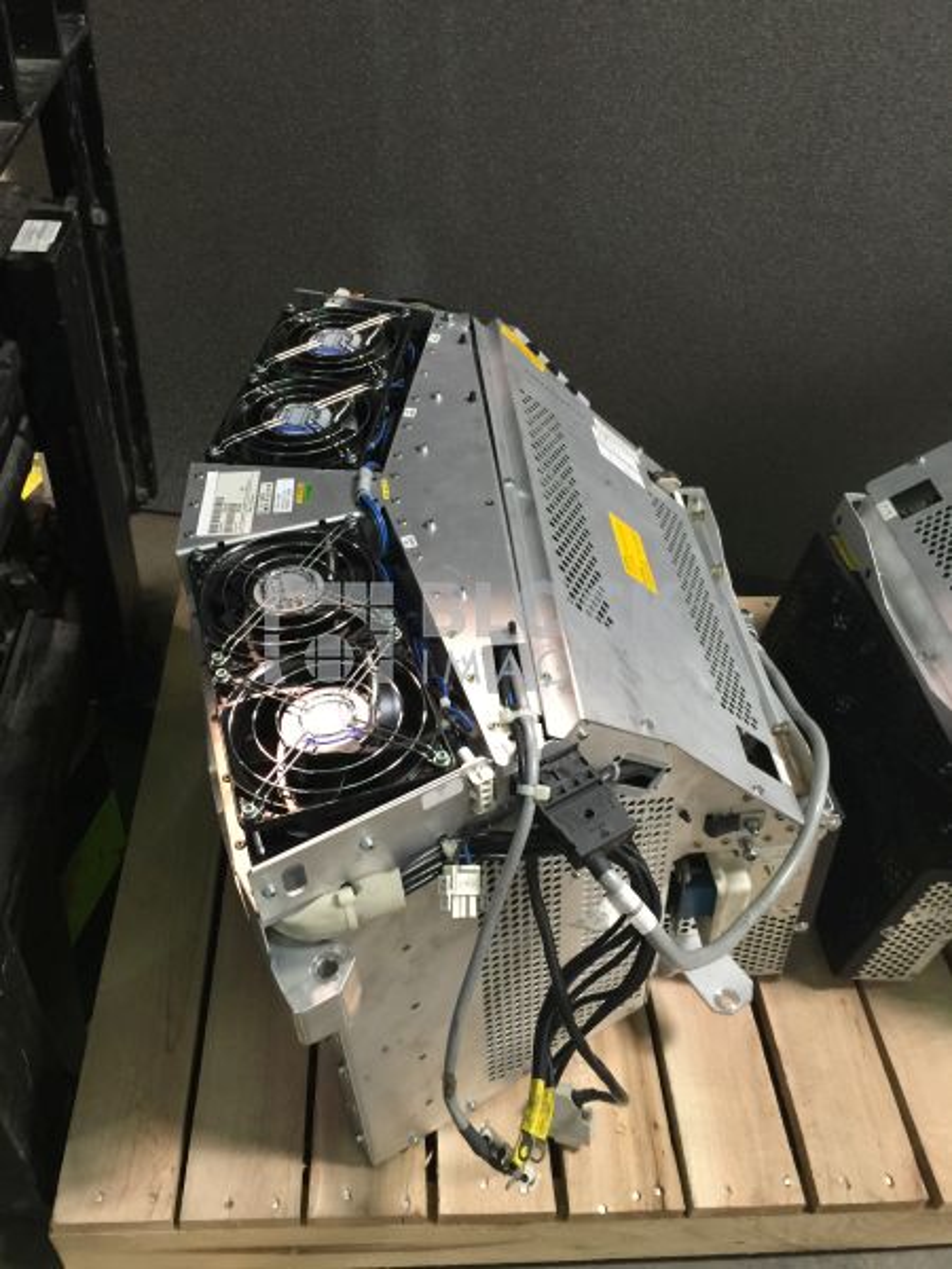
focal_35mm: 29
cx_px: 476
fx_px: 1063
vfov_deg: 61.7
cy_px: 634
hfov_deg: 48.2
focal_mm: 4.15
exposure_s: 1/10
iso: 100
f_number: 2.2
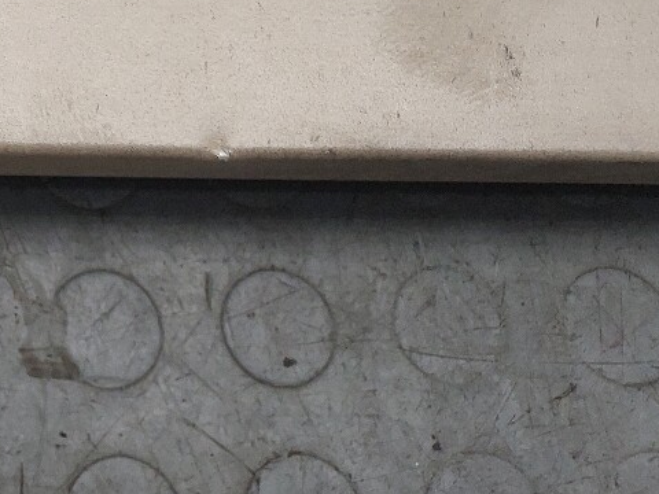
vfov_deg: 16.7
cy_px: -114
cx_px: -251
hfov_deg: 20.7
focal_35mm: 84
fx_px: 1599
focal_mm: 5.32
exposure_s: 1/100
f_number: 1.8
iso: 100
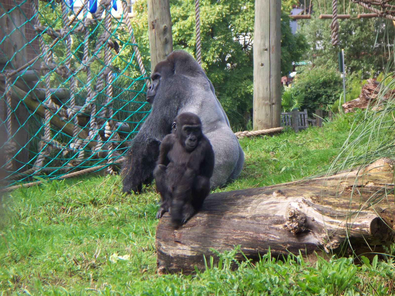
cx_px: 198
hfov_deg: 11.3
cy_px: 148
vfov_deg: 8.5
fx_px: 1997
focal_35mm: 175
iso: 80
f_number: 5.1
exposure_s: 1/60
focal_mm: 37.7
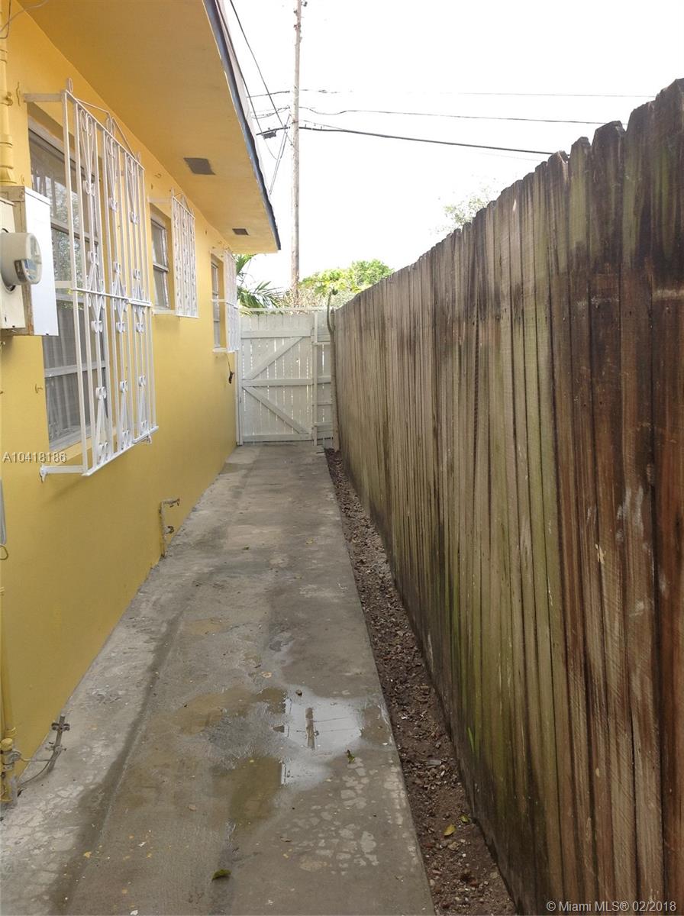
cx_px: 342
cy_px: 458
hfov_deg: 40.6
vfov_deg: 52.7
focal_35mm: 35
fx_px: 925
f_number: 2.4
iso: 50
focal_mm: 4.28
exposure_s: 1/420
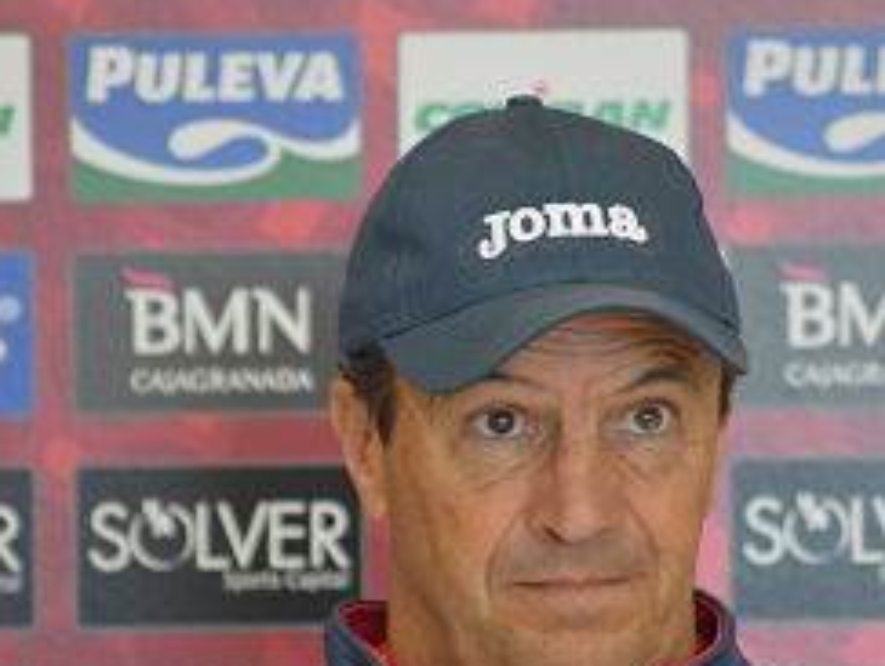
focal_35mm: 521
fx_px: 13340
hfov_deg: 3.8
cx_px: 426
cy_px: 473
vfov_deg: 2.9
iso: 3200
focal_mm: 220
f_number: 5
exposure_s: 1/200
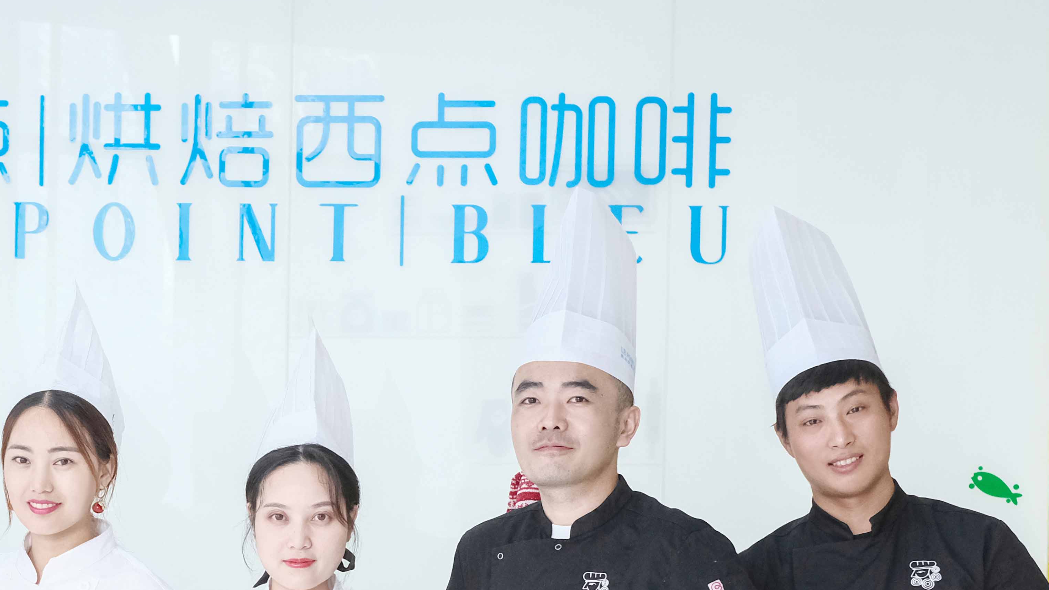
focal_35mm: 114
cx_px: 85
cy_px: 669
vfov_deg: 10.5
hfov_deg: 18.4
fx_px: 3171
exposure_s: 1/125
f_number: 4
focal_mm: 35
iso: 2000
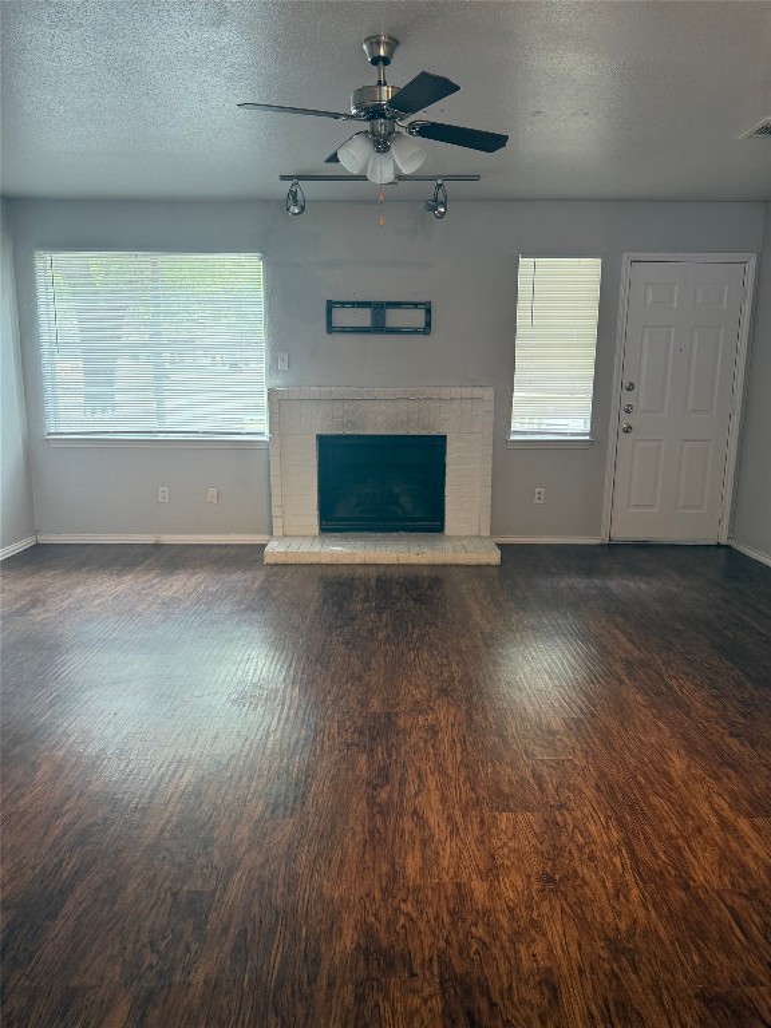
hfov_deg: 56.8
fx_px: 713
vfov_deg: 71.6
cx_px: 386
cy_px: 514
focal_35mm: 24
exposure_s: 1/60
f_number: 1.78
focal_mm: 6.76
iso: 160
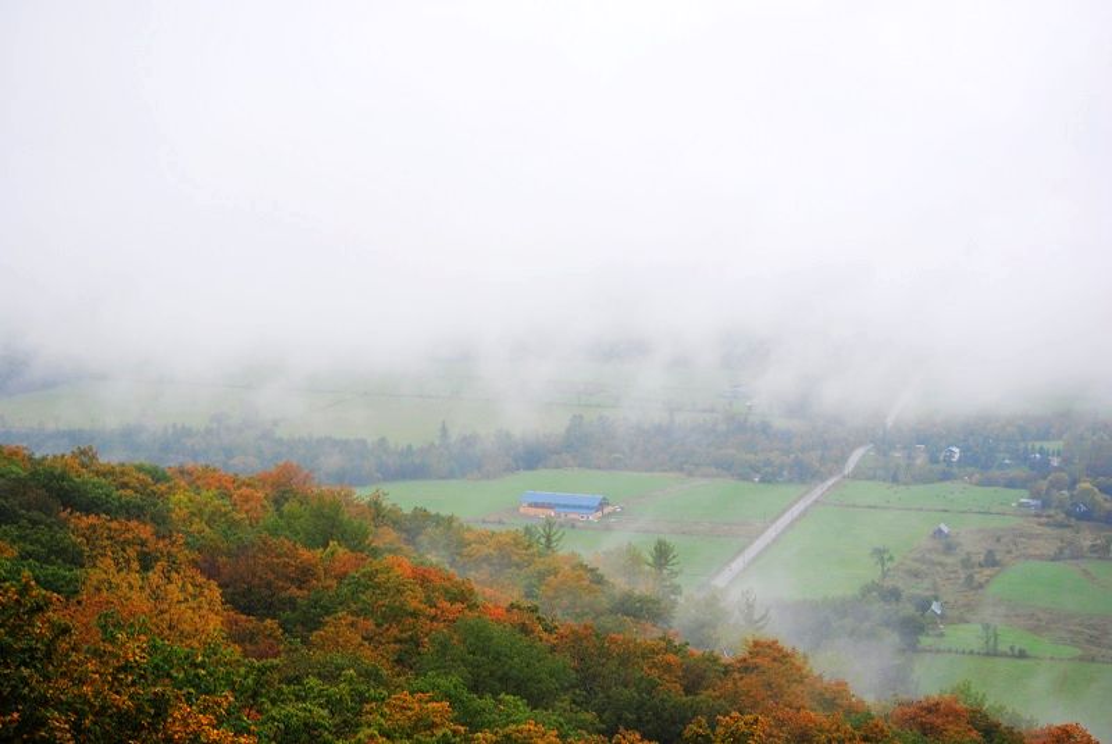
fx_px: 2551
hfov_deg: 24.6
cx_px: 556
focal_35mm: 82
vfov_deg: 16.6
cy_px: 372
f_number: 5
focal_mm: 55
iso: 100
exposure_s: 1/40
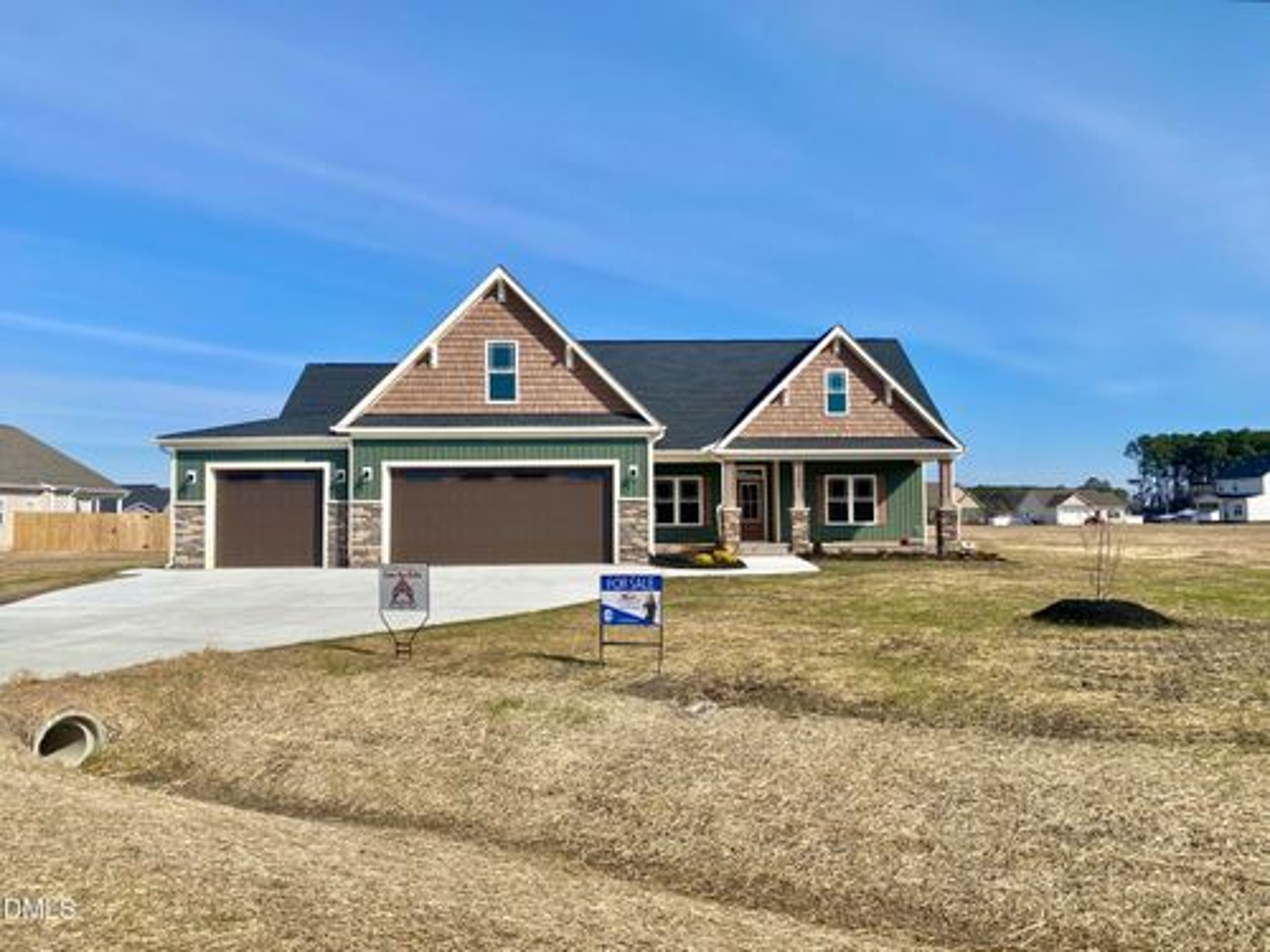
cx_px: 635
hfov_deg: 67.3
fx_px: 954
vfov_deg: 53.1
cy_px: 476
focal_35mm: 26
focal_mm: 4.25
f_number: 1.8
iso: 32
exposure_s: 1/4274
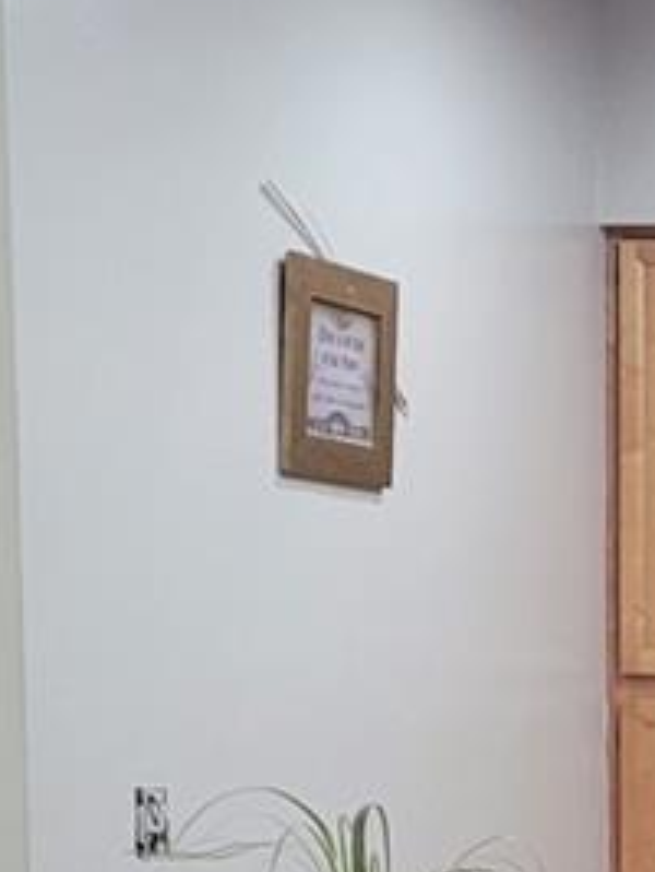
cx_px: 1228
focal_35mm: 150
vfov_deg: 12.7
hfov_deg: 9.4
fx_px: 3778
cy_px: 1151
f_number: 1.8
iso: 200
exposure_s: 1/40
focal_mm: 5.4
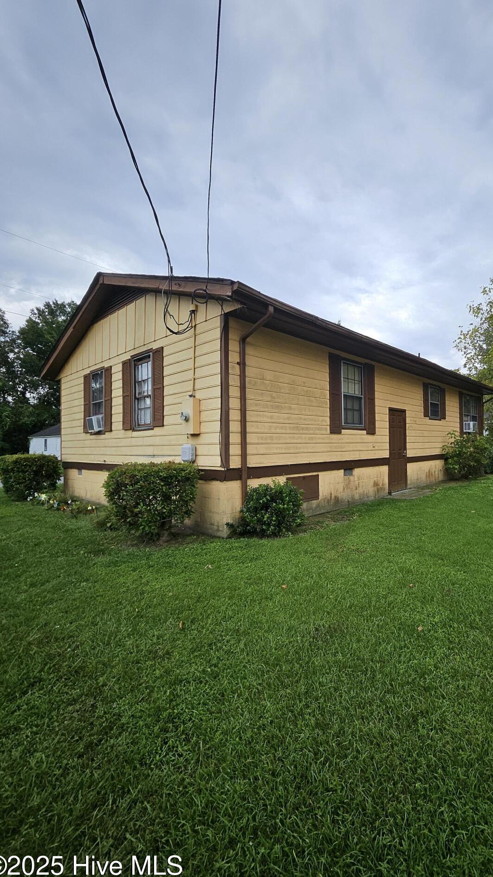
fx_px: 349
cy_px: 444
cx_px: 333
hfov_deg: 68.4
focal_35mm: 15
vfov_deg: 103.0
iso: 32
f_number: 2.2
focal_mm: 1.74
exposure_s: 1/873
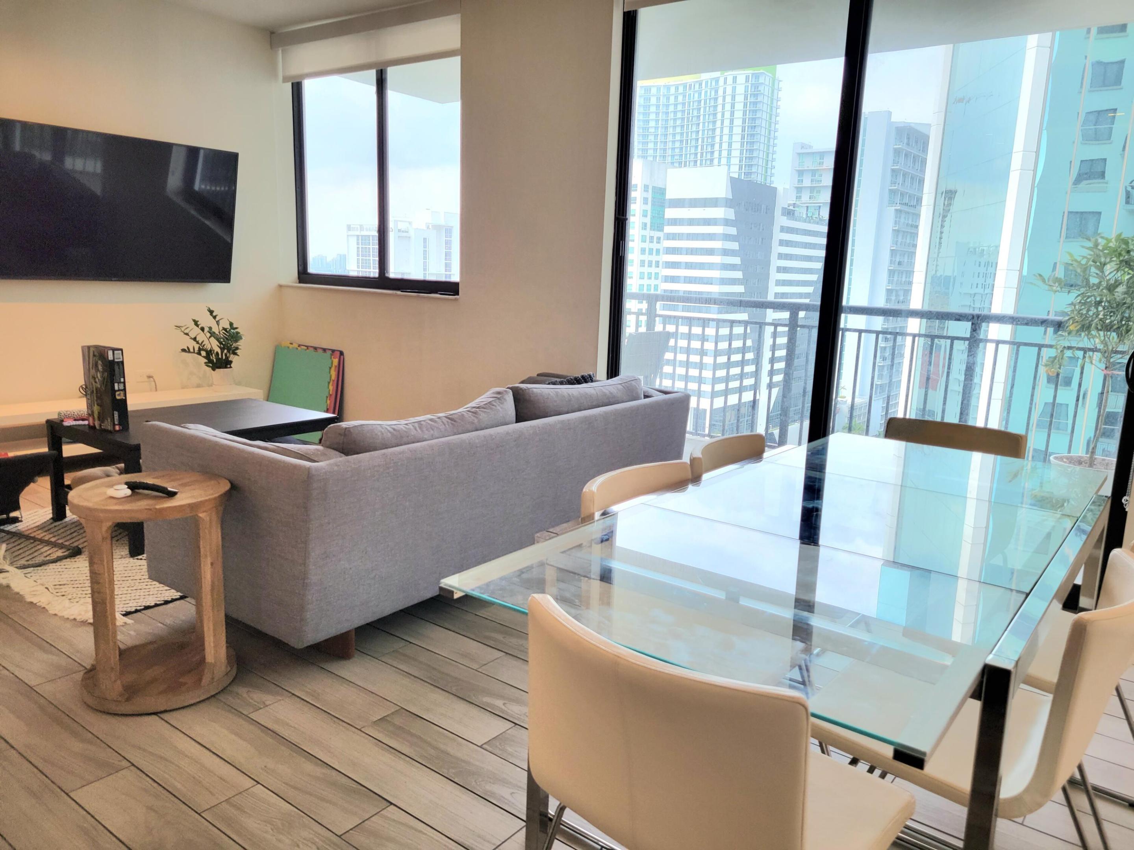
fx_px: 852
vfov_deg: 53.1
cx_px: 567
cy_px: 425
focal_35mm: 26
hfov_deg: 67.3
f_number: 1.8
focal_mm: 5.4
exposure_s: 1/120
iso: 40
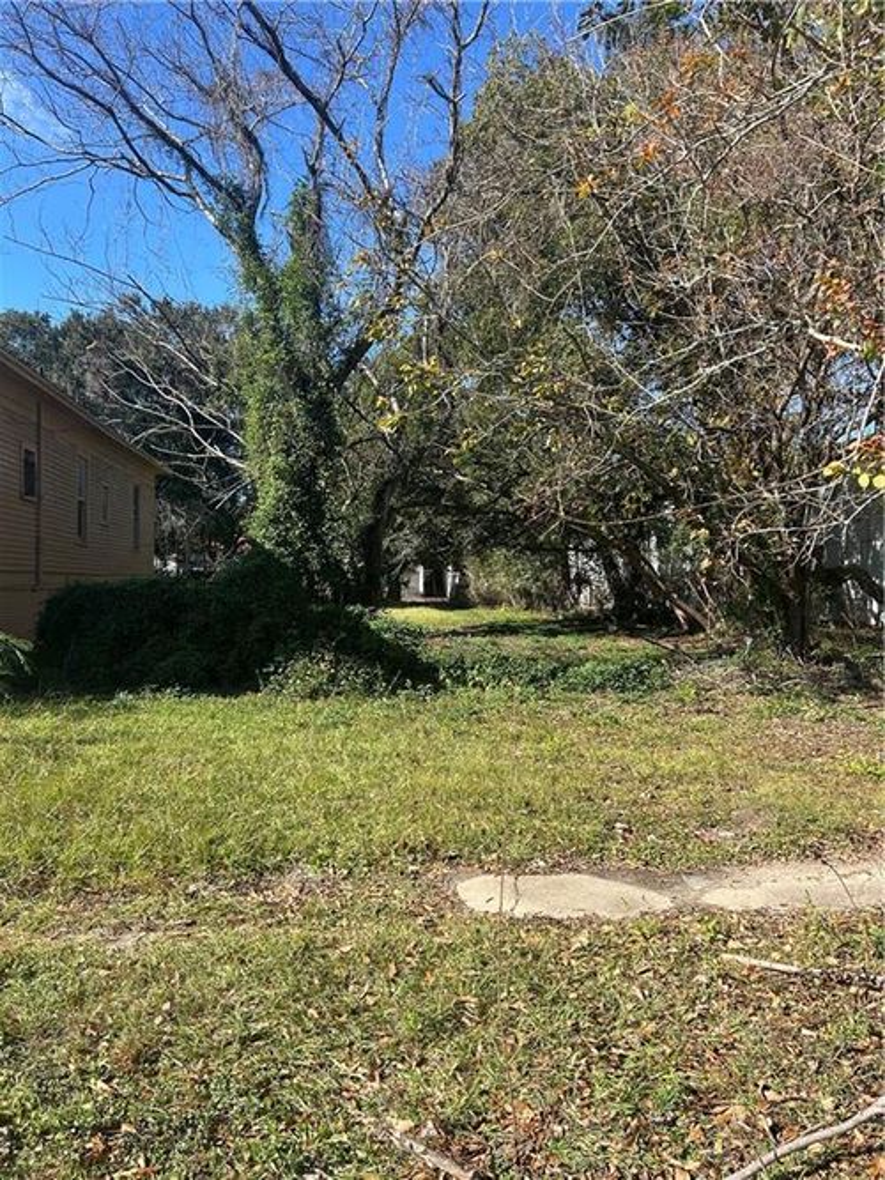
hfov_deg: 53.0
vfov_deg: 67.3
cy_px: 590
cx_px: 442
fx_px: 887
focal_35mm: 26
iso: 50
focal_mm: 5.7
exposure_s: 1/1838
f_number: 1.5
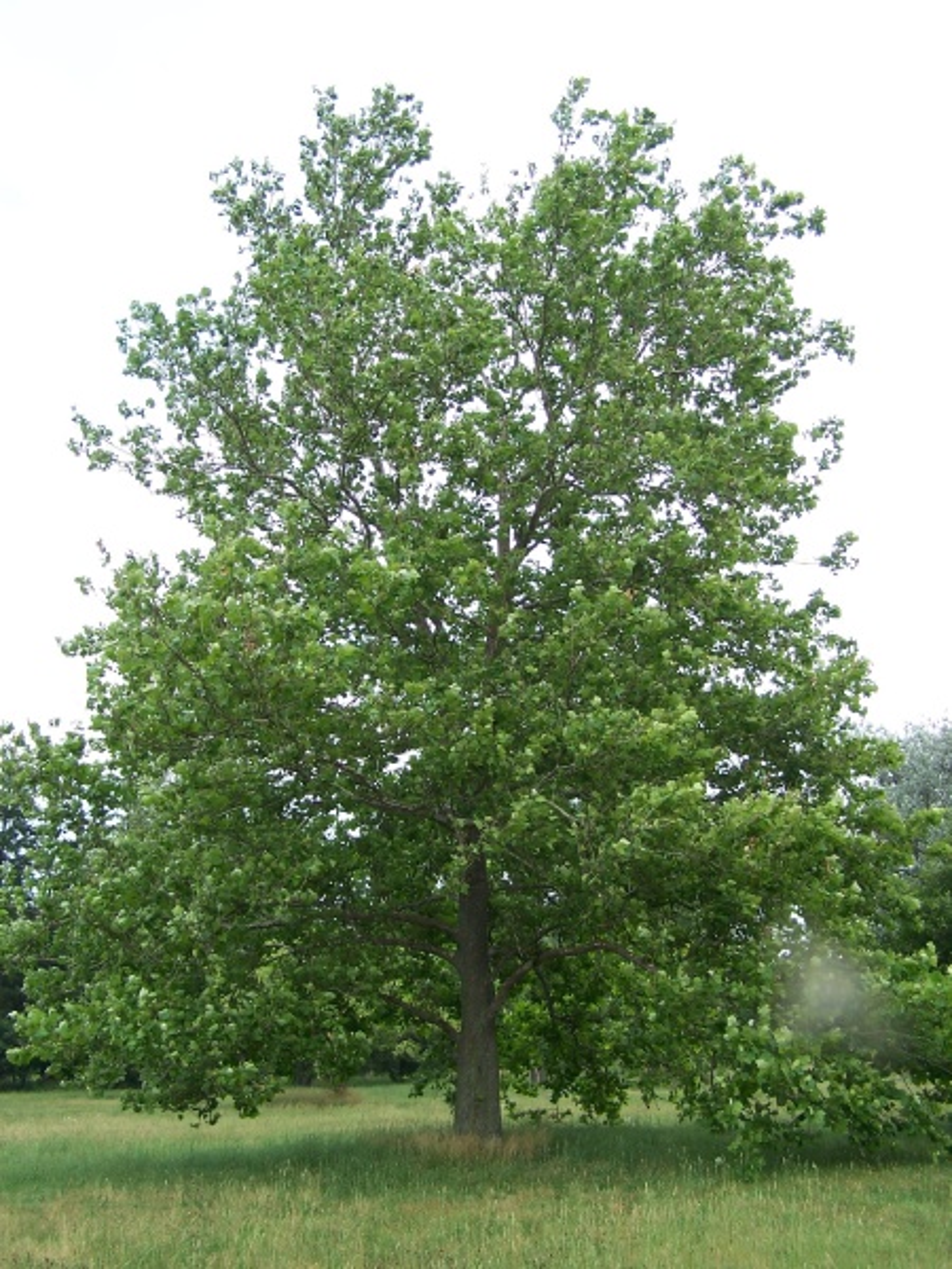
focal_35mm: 38
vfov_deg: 49.0
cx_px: 476
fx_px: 1393
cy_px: 634
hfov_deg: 37.7
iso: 80
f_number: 2.8
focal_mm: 6.3
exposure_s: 1/320
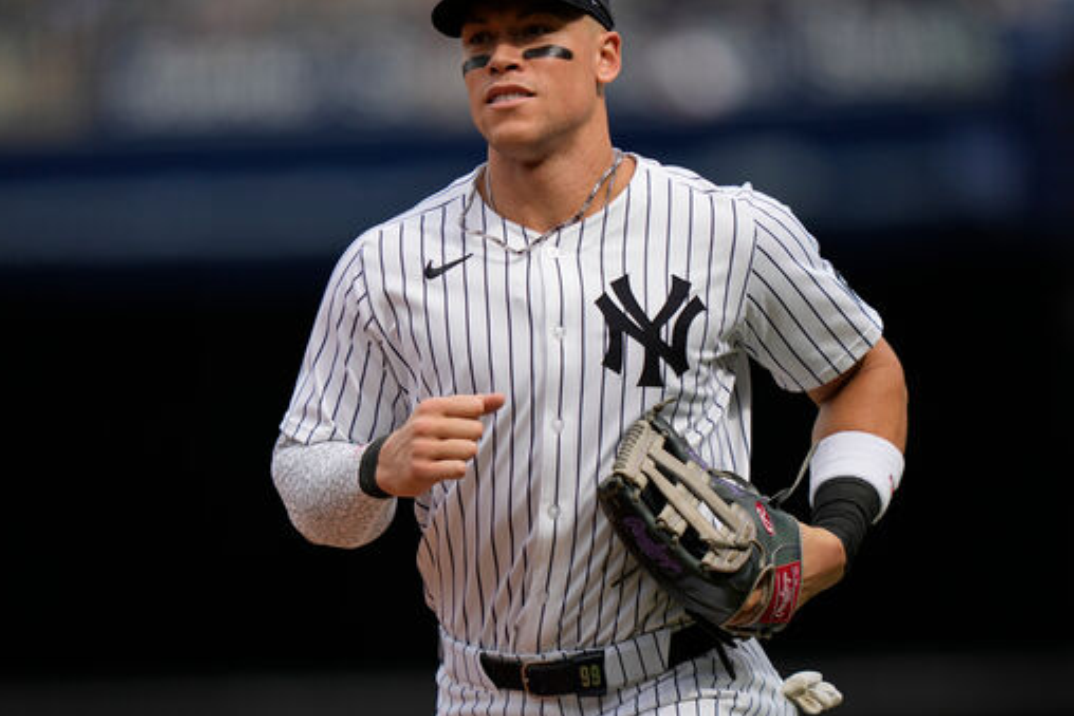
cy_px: 353
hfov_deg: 4.4
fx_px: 14084
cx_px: 541
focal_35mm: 472
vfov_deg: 2.9
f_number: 2.8
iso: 400
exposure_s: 1/5000
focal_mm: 400
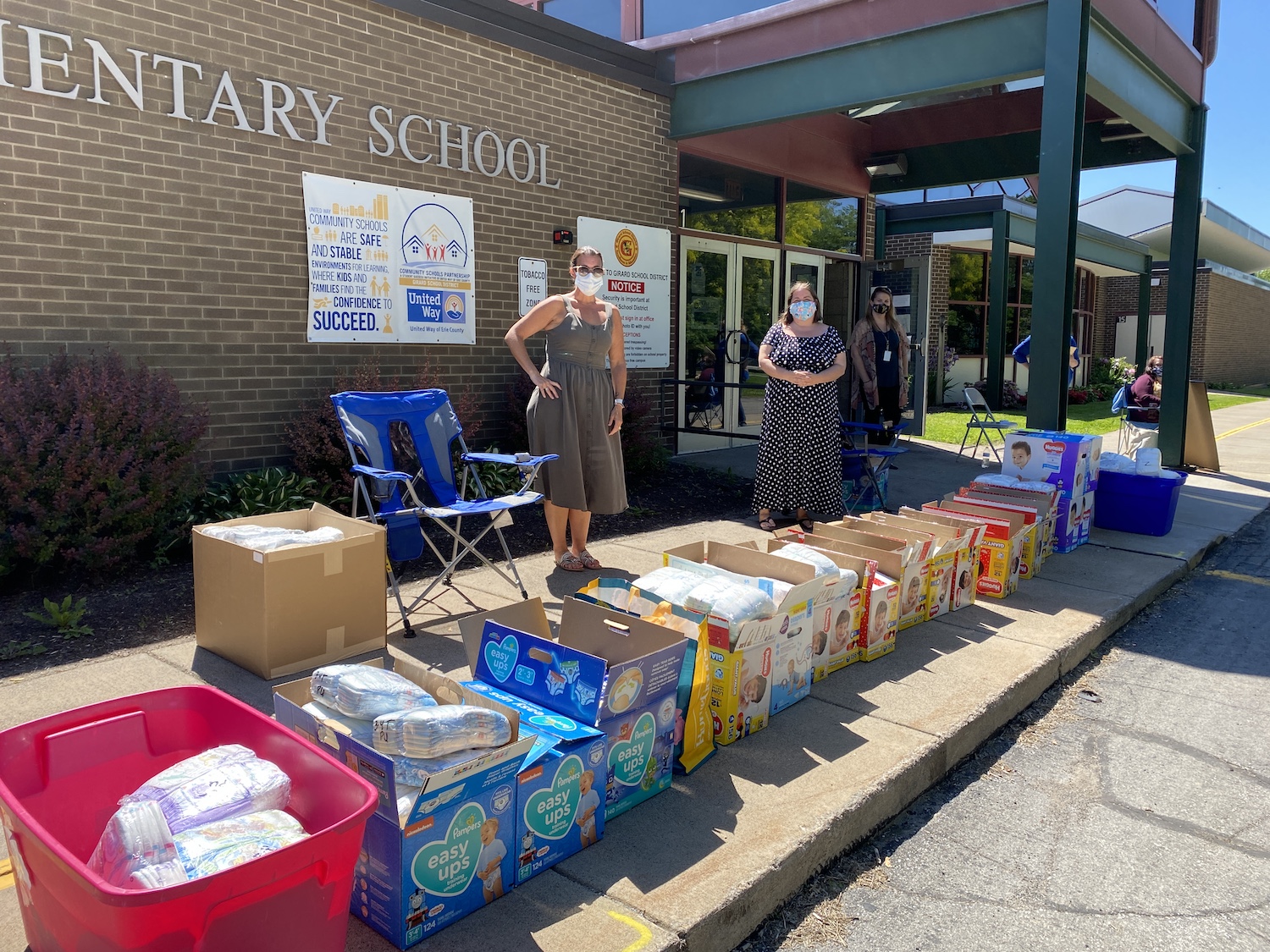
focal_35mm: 26
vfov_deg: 53.1
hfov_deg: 67.3
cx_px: 635
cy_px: 476
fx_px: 954
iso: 32
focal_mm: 4.25
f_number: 1.8
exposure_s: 1/1034
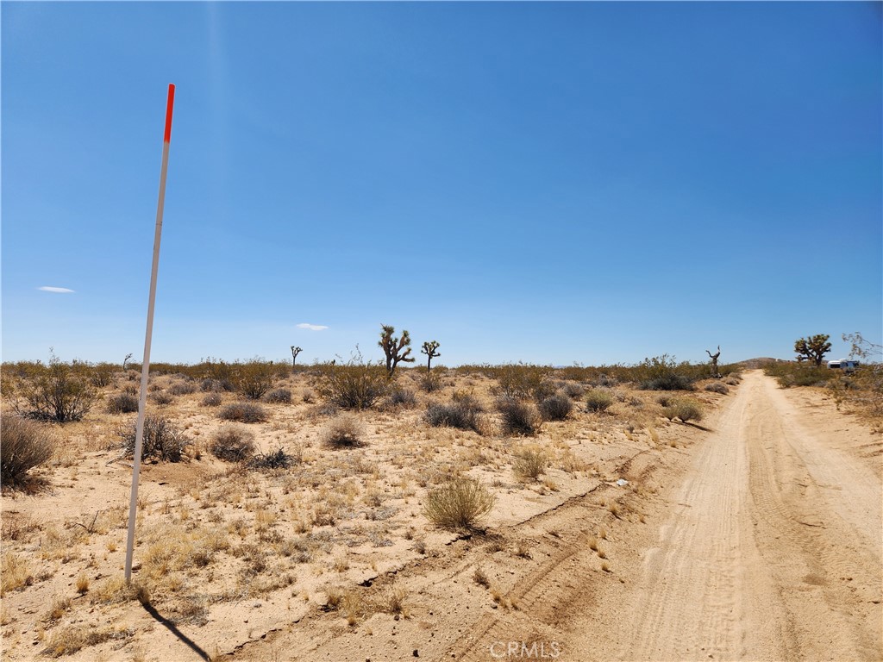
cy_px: 331
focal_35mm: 23
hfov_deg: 73.9
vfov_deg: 58.9
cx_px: 442
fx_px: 587
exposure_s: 1/2450
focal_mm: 5.4
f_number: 1.8
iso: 20
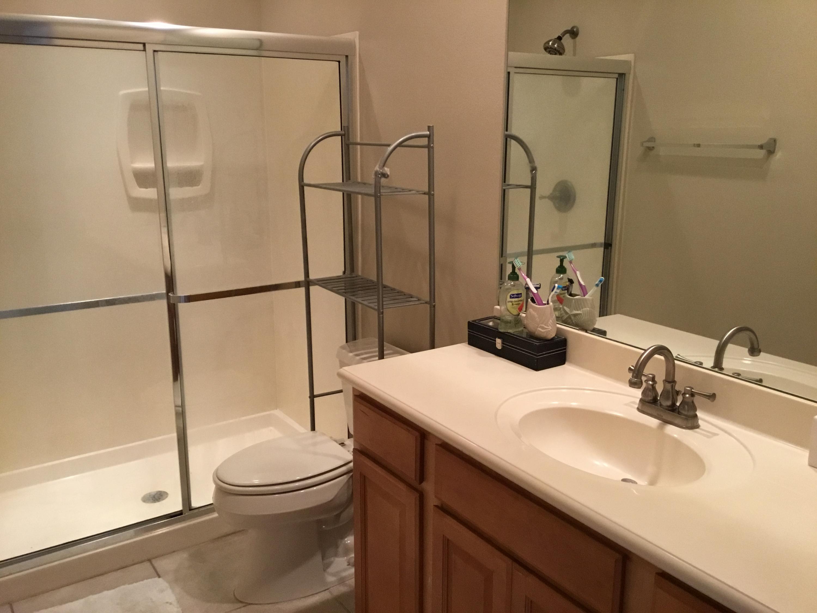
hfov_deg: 58.4
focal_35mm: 31
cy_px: 306
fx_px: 732
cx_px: 408
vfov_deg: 45.4
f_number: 2.4
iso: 125
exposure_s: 1/30
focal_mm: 3.3
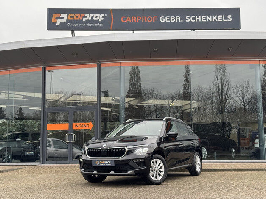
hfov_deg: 38.9
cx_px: 135
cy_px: 99
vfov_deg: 29.7
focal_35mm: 49
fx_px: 376
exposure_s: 1/328
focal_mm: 6.76
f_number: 1.78
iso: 64
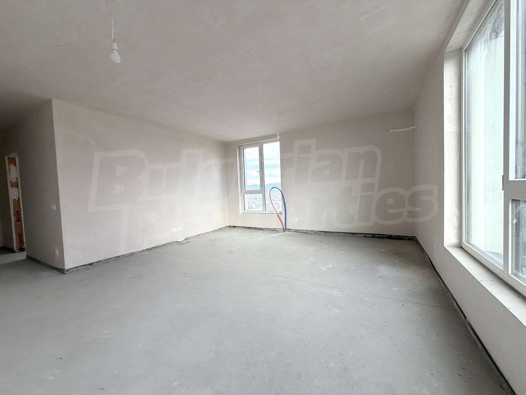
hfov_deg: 102.1
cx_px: 263
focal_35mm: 14
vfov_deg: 85.7
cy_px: 198
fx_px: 213
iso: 80
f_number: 2.2
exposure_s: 1/121
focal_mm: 2.22
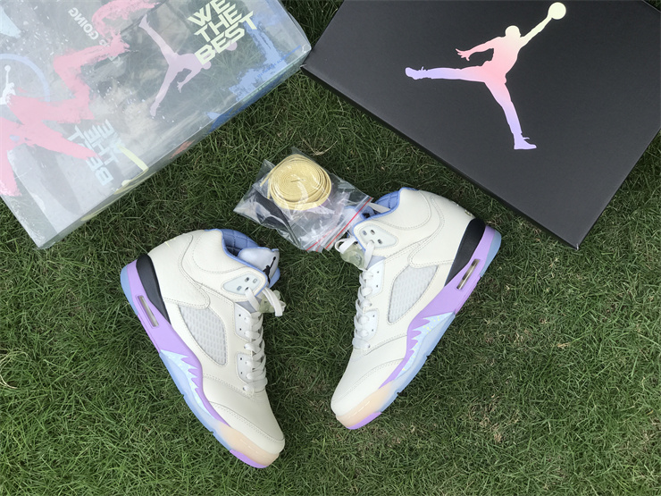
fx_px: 1088
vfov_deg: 25.7
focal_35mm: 57
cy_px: 248
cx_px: 330
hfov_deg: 33.8
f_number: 2.8
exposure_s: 1/287
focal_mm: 6.6
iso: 20
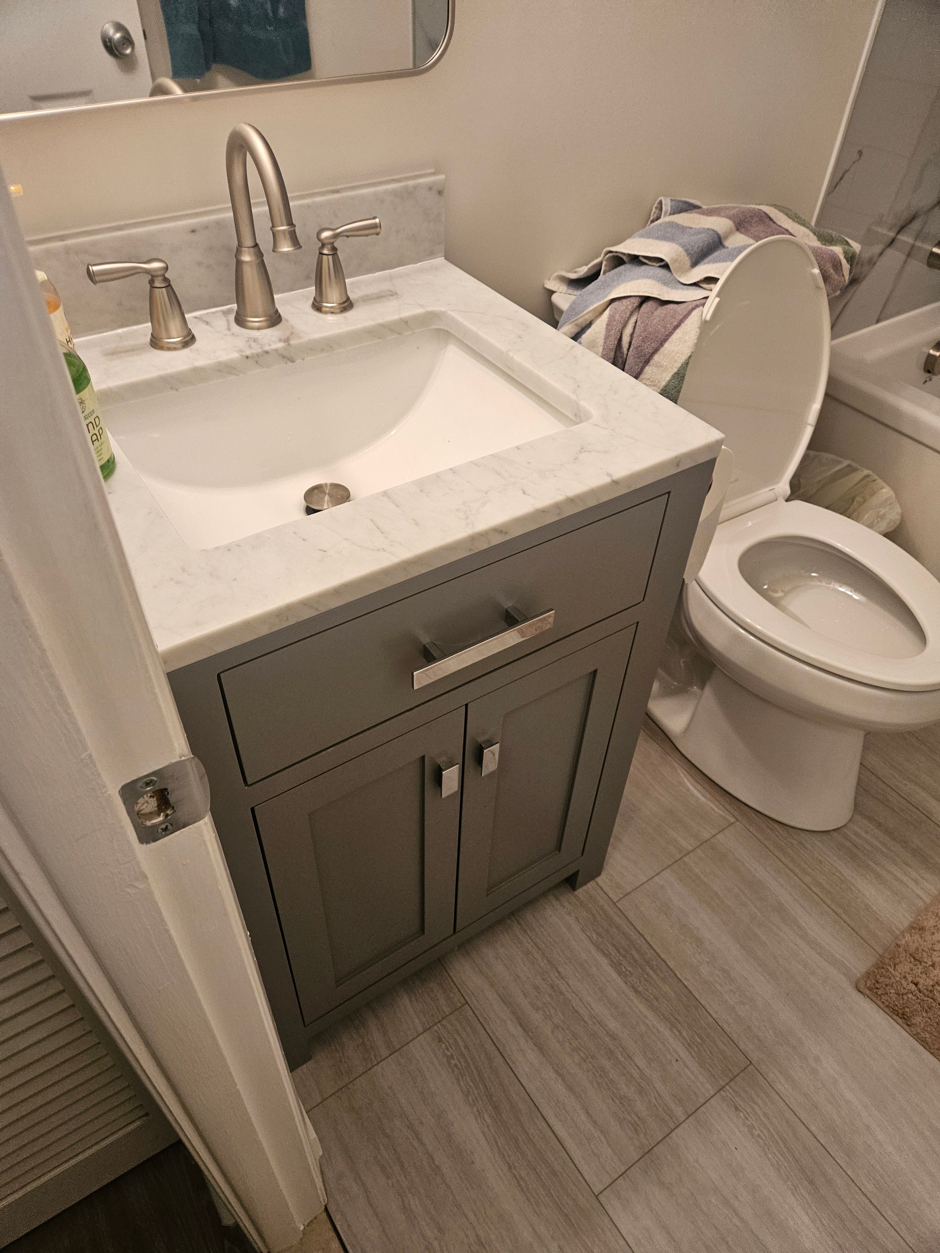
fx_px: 833
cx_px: 470
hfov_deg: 58.9
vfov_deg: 73.9
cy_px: 626
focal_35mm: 23
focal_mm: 5.4
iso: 250
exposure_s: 1/120
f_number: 1.8
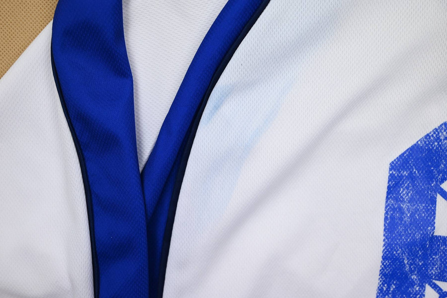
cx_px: 224
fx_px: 472
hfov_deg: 50.7
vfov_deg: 35.1
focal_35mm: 38
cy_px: 149
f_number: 5.6
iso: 200
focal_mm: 38
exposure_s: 1/200
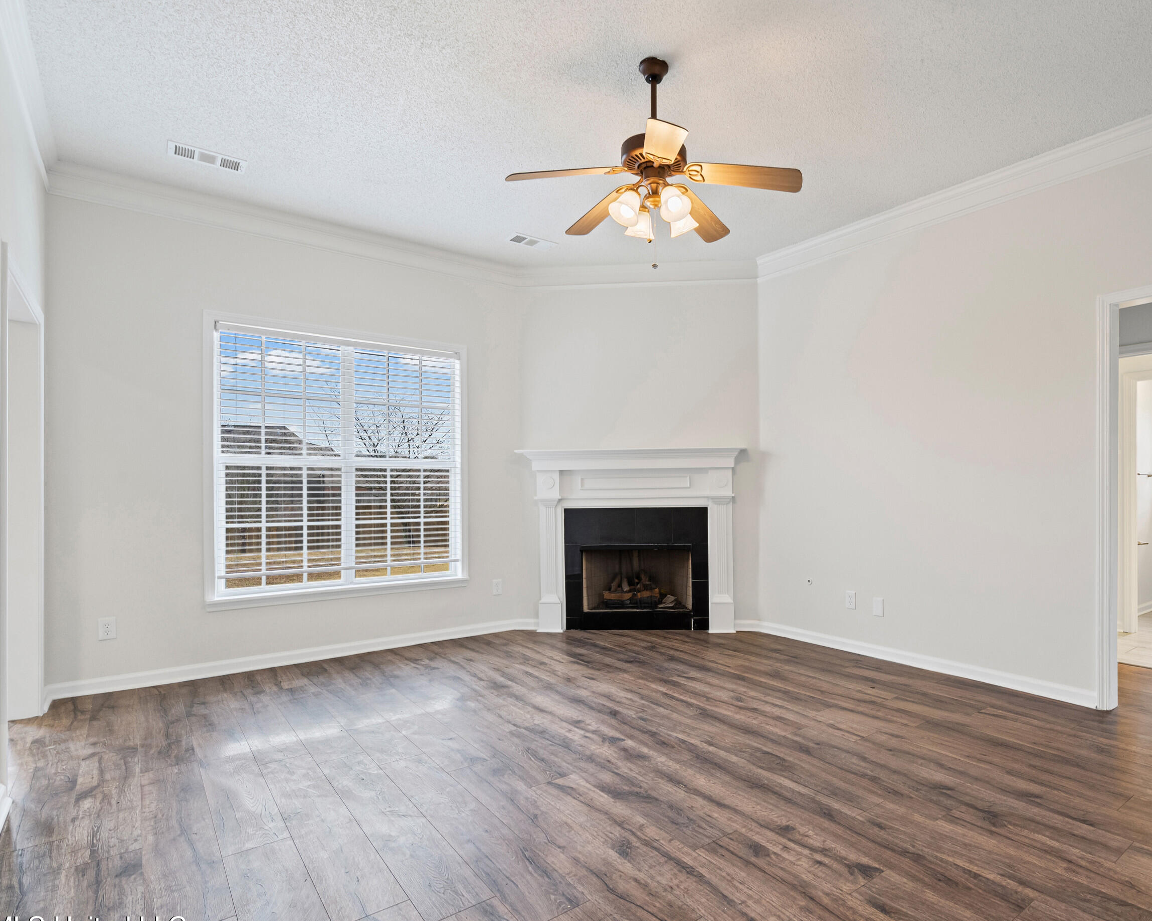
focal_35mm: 19
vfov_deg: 70.8
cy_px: 485
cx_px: 716
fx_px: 648
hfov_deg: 81.8
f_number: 9
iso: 800
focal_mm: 16
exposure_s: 1/10
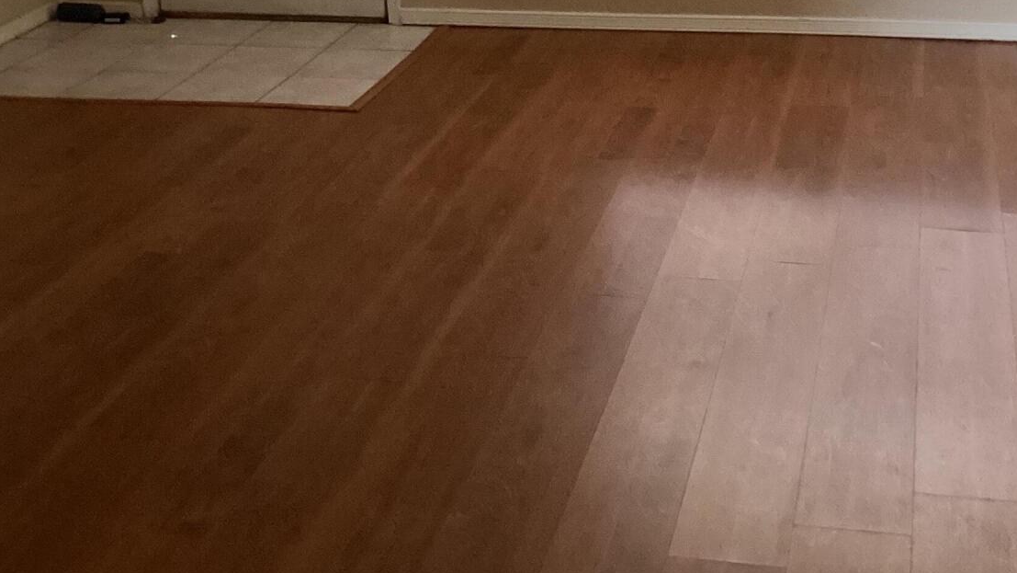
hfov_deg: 34.3
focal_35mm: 61
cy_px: -121
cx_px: 540
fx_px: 1645
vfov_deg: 18.6
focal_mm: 3.3
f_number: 2.4
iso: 200
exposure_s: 1/50
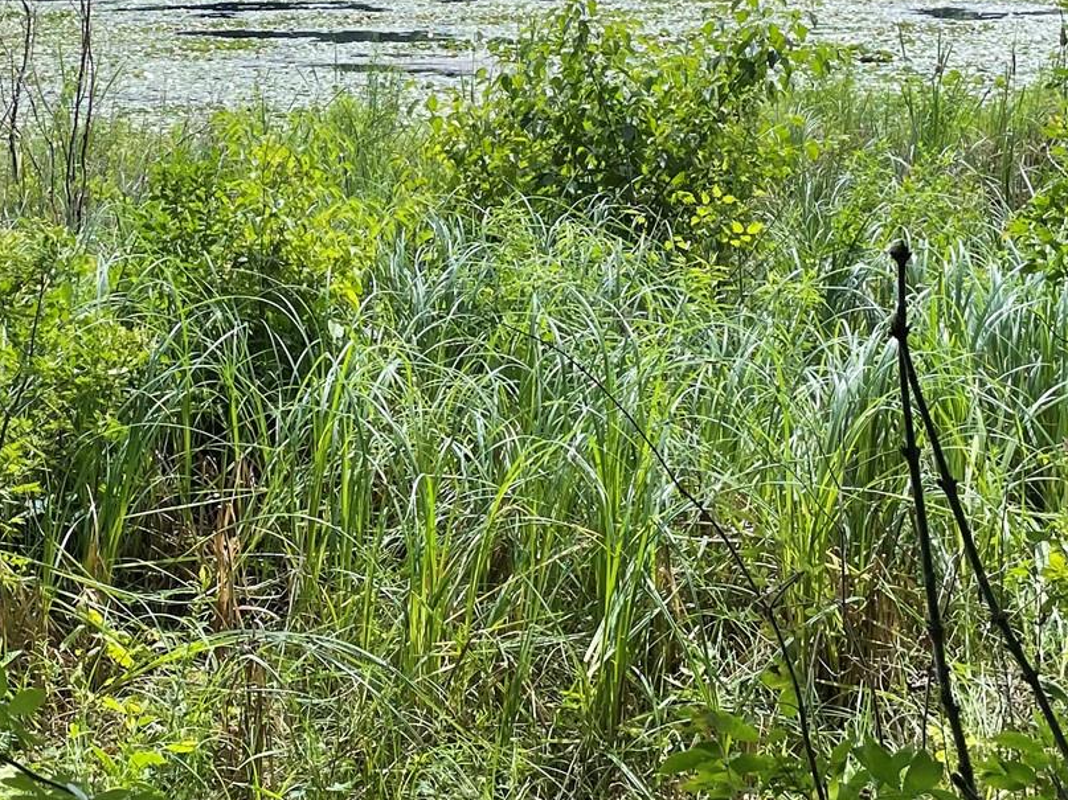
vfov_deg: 21.9
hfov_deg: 28.9
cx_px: 245
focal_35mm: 66
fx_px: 2036
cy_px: 134
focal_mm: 4.2
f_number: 1.6
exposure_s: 1/2304
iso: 32
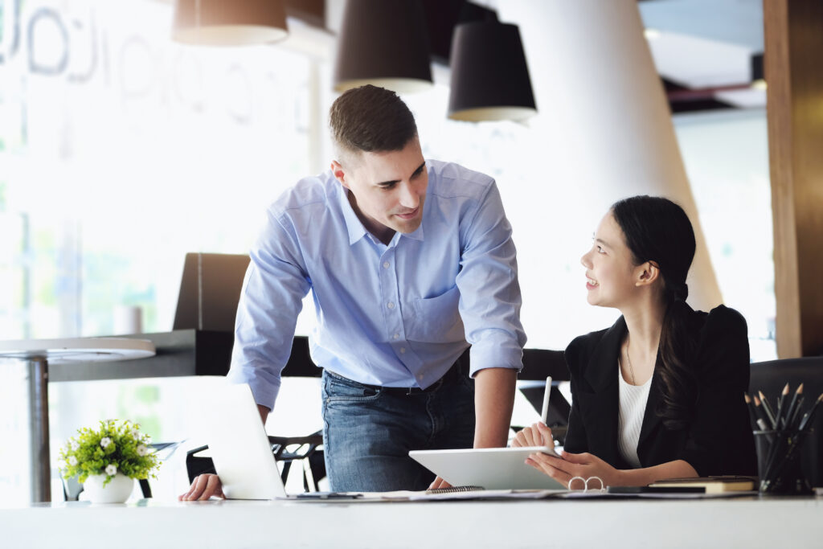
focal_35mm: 88
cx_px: 412
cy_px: 274
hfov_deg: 23.1
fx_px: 2012
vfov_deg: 15.5
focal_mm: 58.7
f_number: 2.8
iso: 1250
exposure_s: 1/200
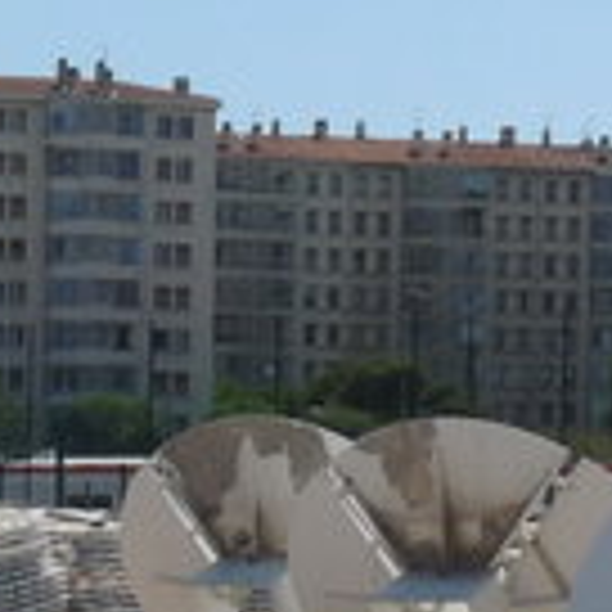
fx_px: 3500
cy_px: 675
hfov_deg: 9.7
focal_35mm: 175
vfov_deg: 9.9
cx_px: -270
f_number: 7.1
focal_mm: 4.8
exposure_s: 1/400
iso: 100
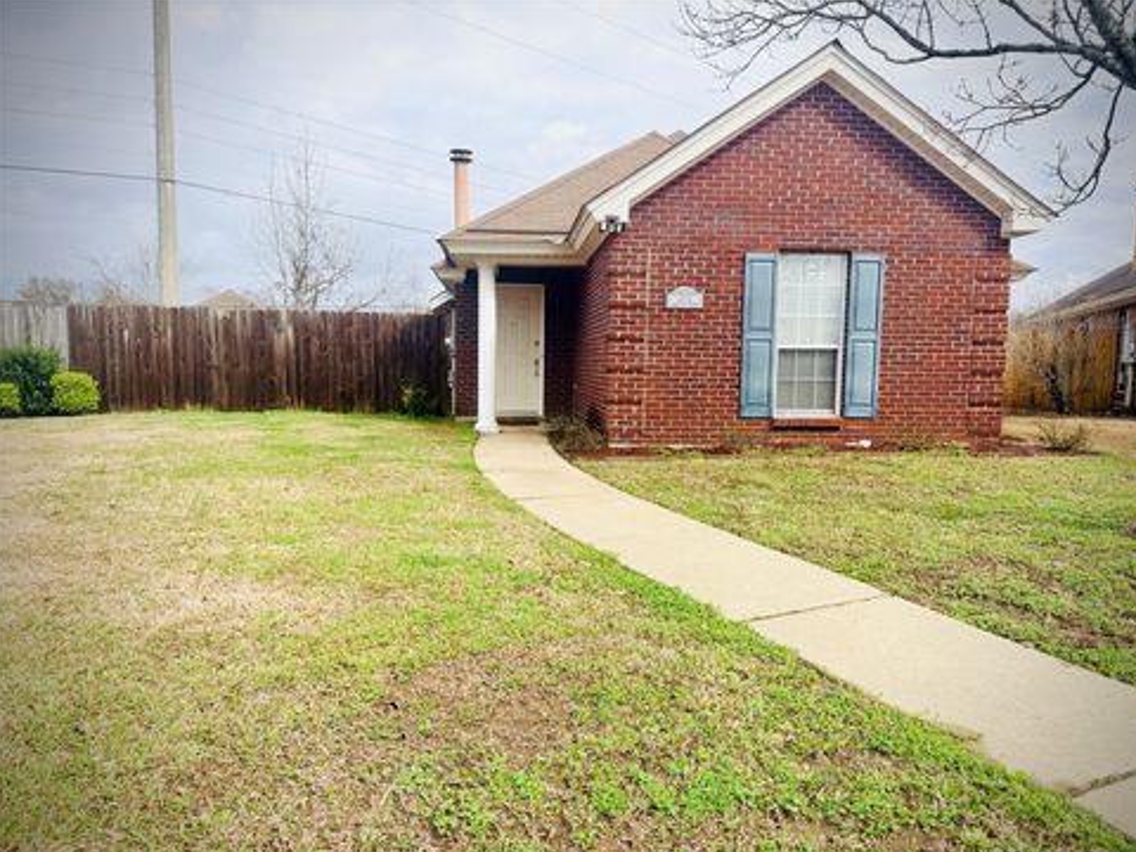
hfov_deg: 69.4
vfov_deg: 54.9
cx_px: 585
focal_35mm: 25
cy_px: 441
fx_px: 820
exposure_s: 1/3953
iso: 80
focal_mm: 6.76
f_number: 1.78
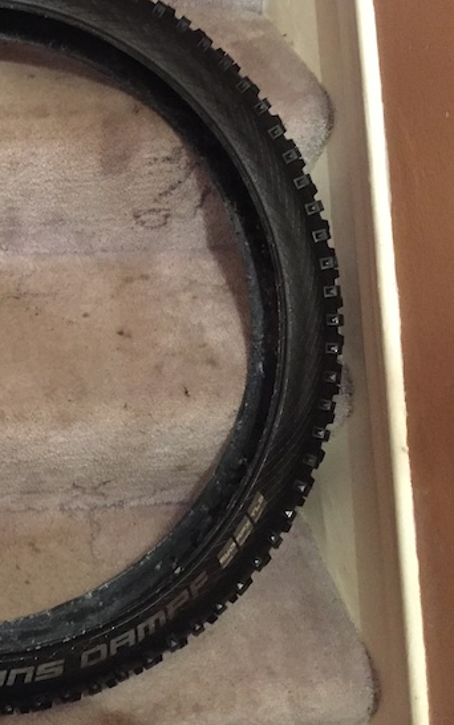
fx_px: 889
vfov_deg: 44.3
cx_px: -58
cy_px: 331
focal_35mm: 45
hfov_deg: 26.2
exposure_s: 1/17
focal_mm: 4.15
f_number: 2.2
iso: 640
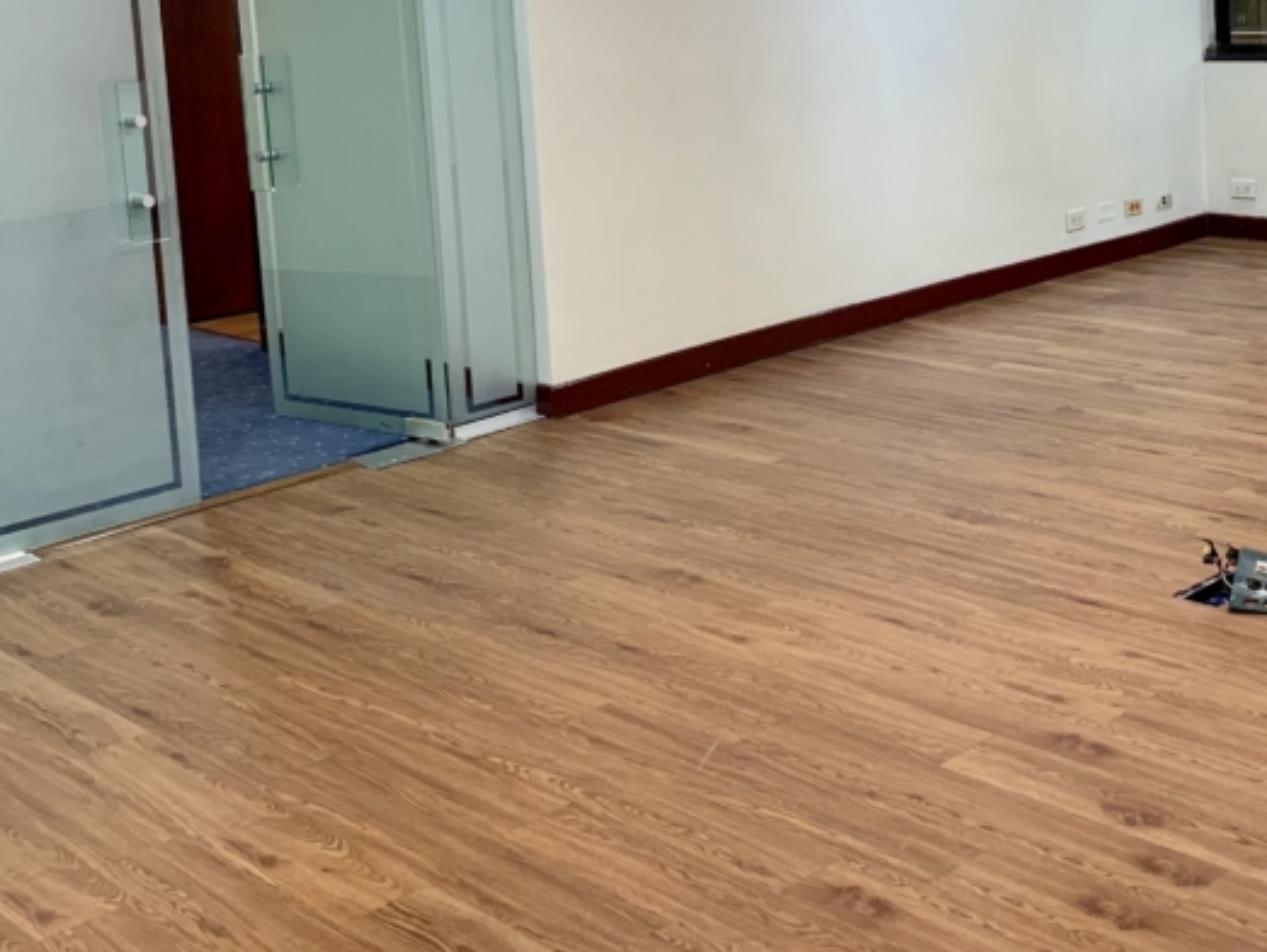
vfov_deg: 27.6
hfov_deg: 36.9
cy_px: 104
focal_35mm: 51
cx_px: 893
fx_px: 1868
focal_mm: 4.25
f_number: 1.8
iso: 80
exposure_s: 1/60
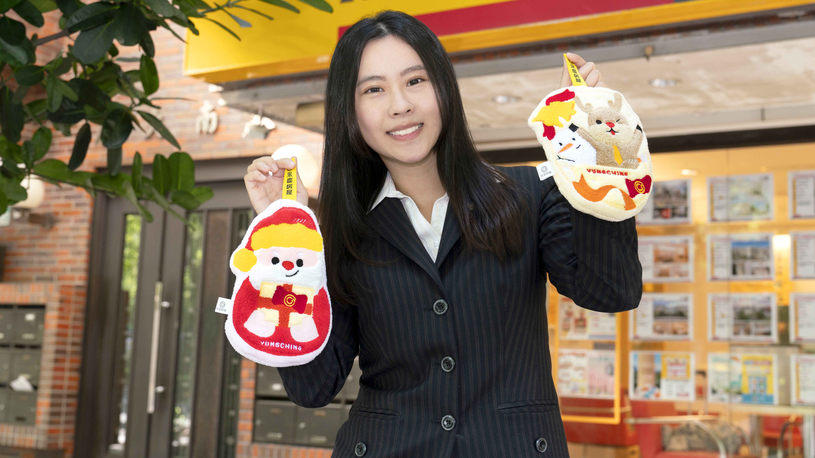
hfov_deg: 38.5
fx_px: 1167
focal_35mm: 54
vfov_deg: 22.2
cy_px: 174
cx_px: 409
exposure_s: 1/60
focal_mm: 44
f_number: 5
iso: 400
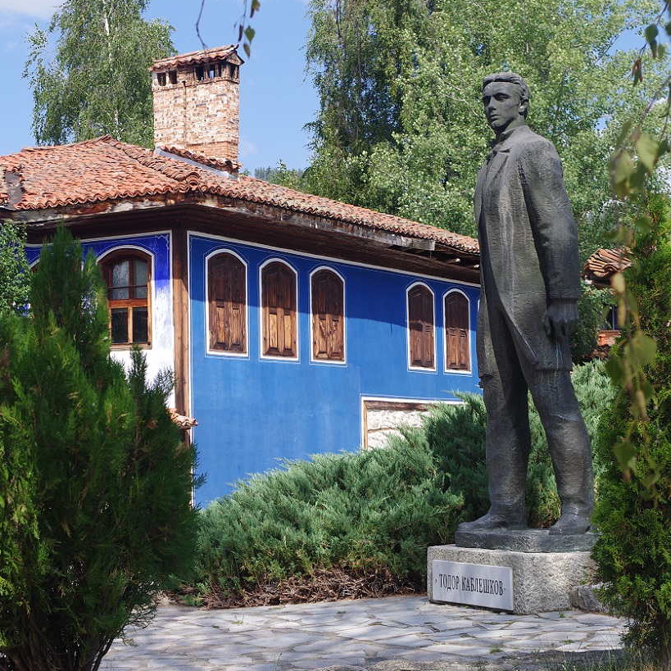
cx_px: 179
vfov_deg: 23.7
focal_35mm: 73
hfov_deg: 23.5
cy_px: 334
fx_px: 1601
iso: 100
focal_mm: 37.5
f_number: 7.1
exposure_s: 1/160
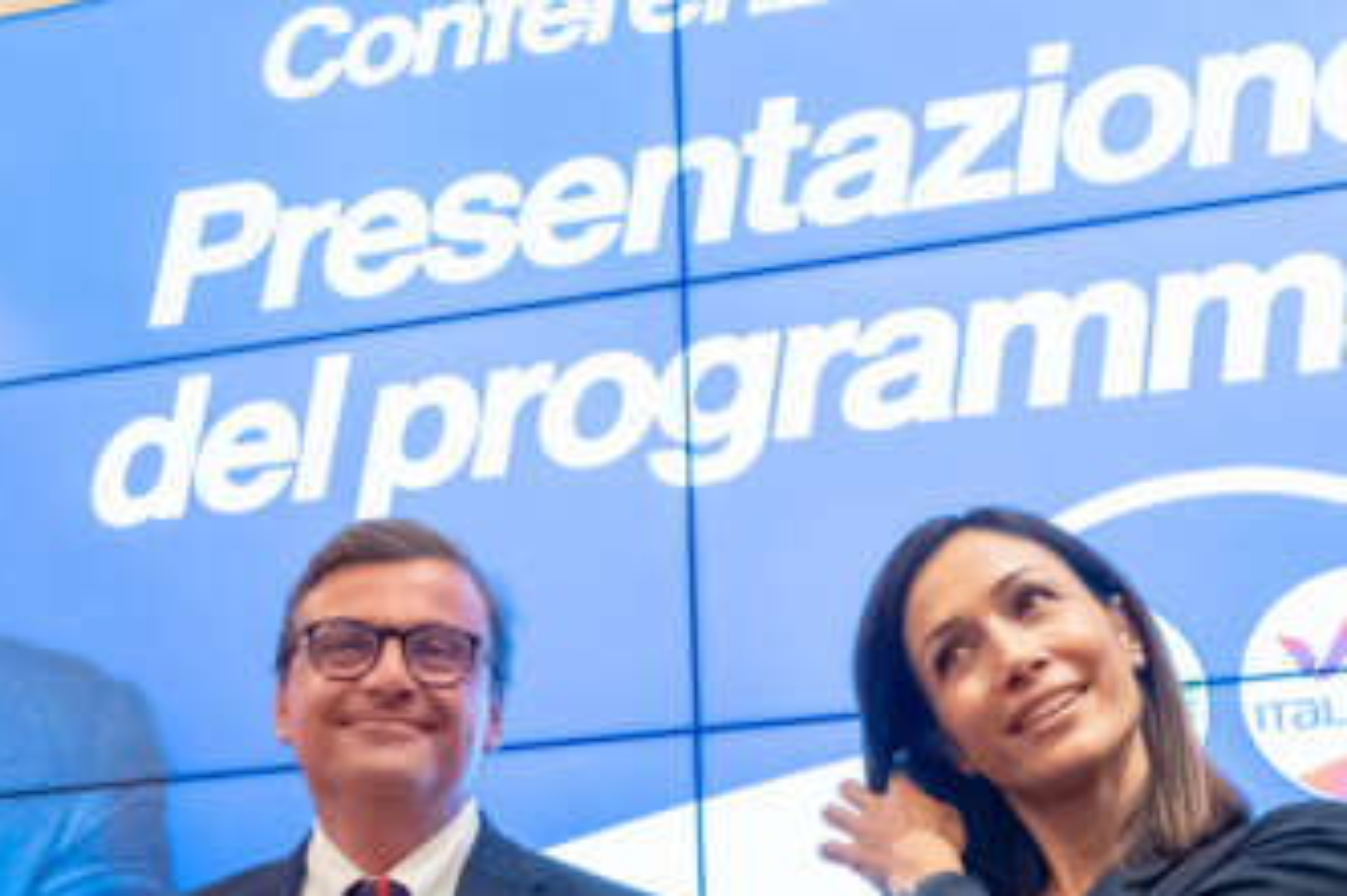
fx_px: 2132
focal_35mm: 57
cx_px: 446
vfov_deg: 23.1
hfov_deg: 34.7
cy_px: 827
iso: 5000
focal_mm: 14
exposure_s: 1/450
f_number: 4
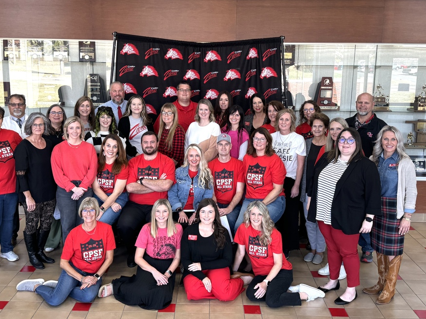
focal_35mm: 28
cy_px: 155
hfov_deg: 63.3
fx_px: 344
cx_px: 187
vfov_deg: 49.7
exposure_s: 1/120
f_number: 1.78
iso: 80
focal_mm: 6.76
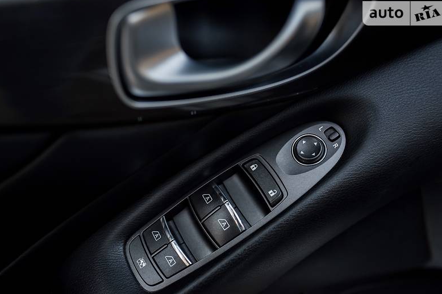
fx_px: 442
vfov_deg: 36.8
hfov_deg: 53.1
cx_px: 226
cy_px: 146
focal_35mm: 36
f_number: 2.8
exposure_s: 1/1250
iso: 1000
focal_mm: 35
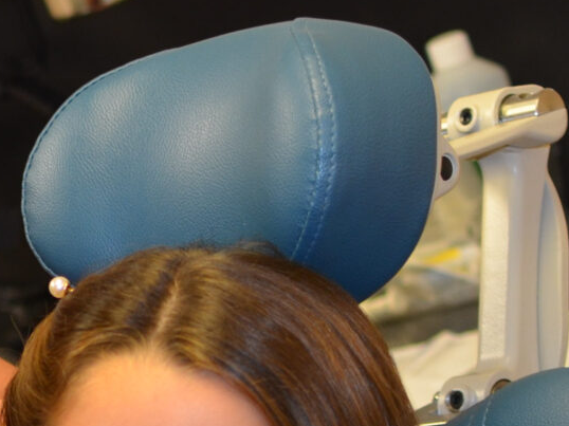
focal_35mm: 192
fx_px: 3152
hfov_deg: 9.9
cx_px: -386
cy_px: 524
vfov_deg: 7.7
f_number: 2.8
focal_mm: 35
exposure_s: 1/125
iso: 400
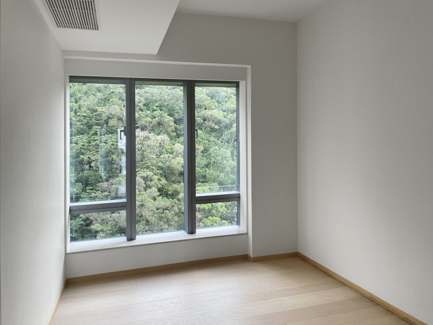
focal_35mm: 26
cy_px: 162
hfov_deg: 67.3
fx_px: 325
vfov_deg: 53.1
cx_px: 216
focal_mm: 4.2
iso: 40
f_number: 1.6
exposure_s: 1/121
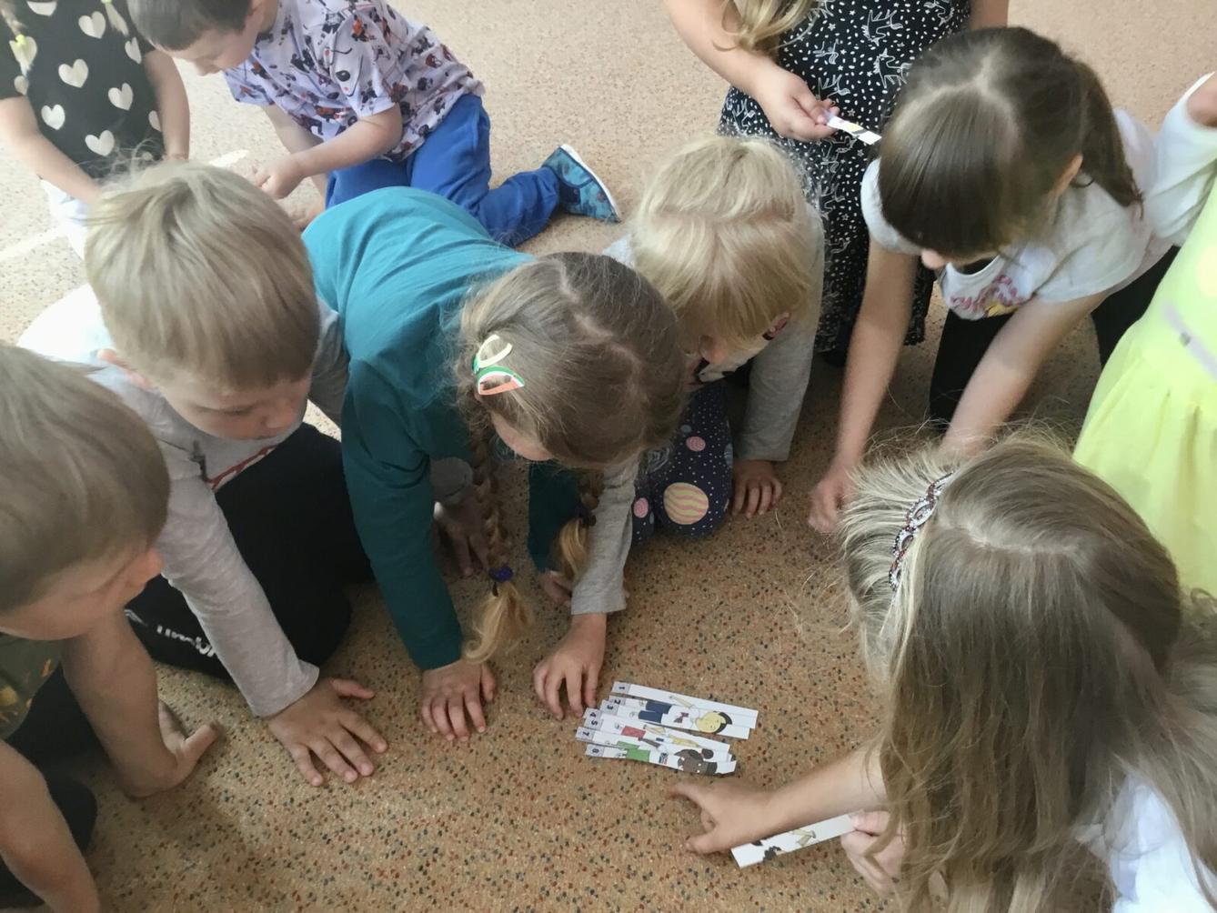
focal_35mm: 31
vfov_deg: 45.5
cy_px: 456
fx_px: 1090
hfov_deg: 58.3
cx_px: 608
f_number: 2.4
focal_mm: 3.3
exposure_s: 1/33
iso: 100
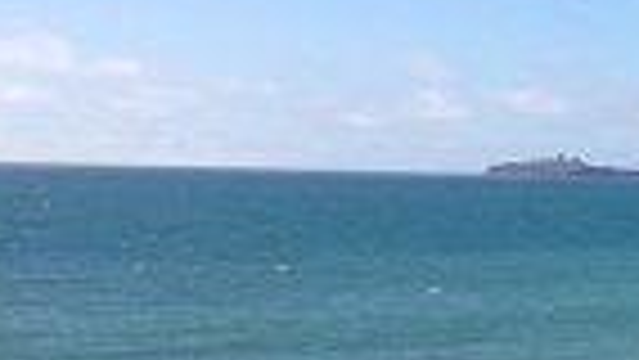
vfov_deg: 9.0
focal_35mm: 134
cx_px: 886
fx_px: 2271
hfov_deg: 15.1
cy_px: 56
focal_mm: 4.28
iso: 50
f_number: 2.4
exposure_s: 1/2762
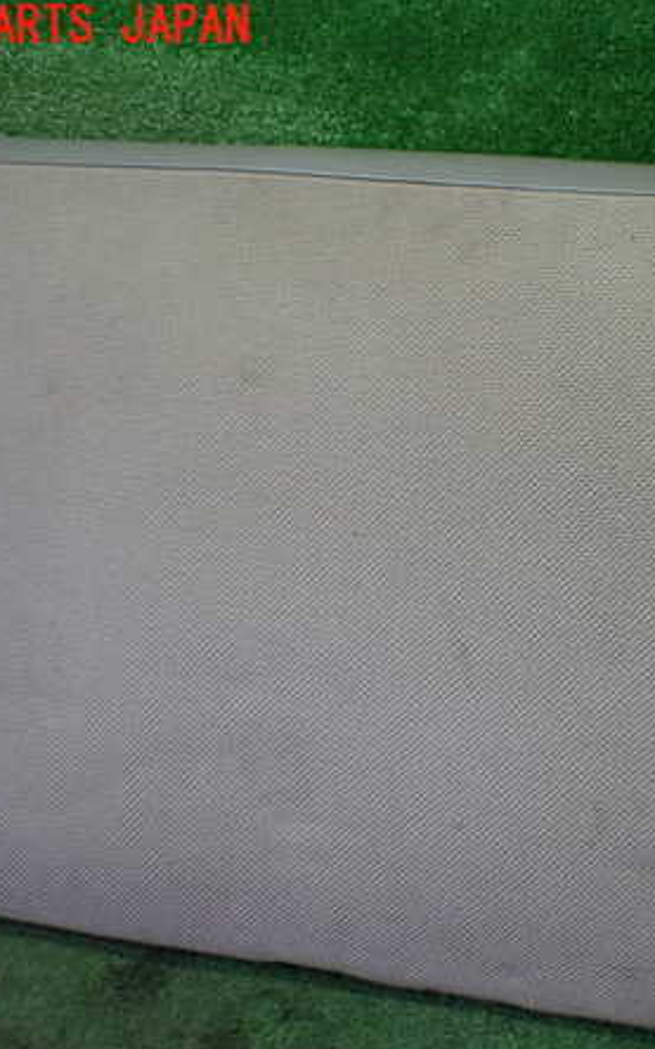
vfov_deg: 46.2
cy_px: 529
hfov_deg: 29.1
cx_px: 530
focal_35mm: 43
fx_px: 1230
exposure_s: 1/125
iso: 250
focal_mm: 5.4
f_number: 2.3
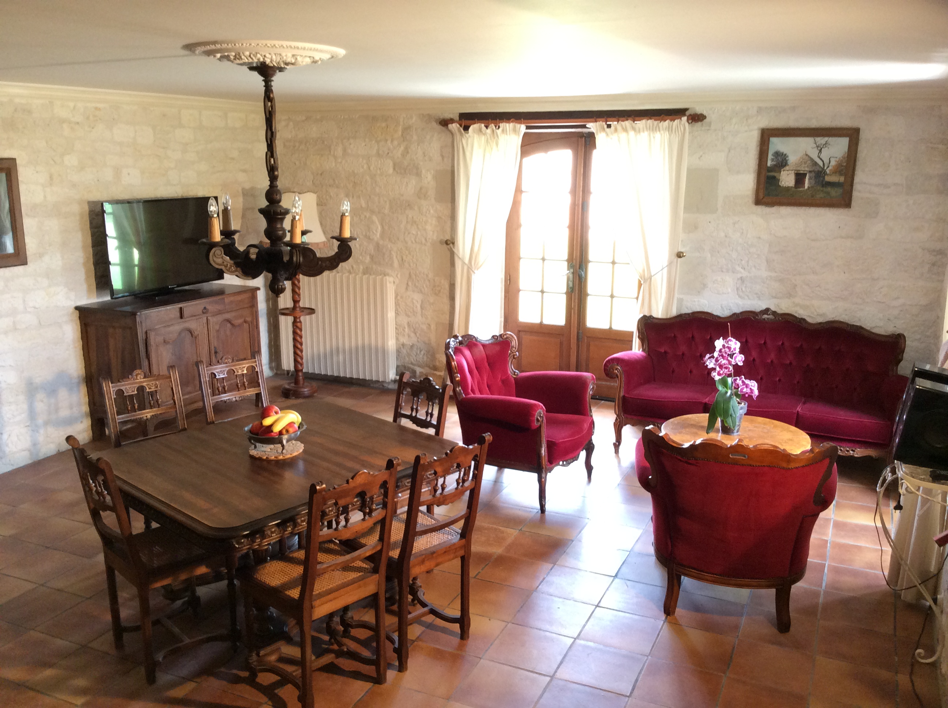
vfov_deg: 44.1
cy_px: 354
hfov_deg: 56.9
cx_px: 474
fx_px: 875
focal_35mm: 32
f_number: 2.4
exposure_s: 1/25
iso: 100
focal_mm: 3.3
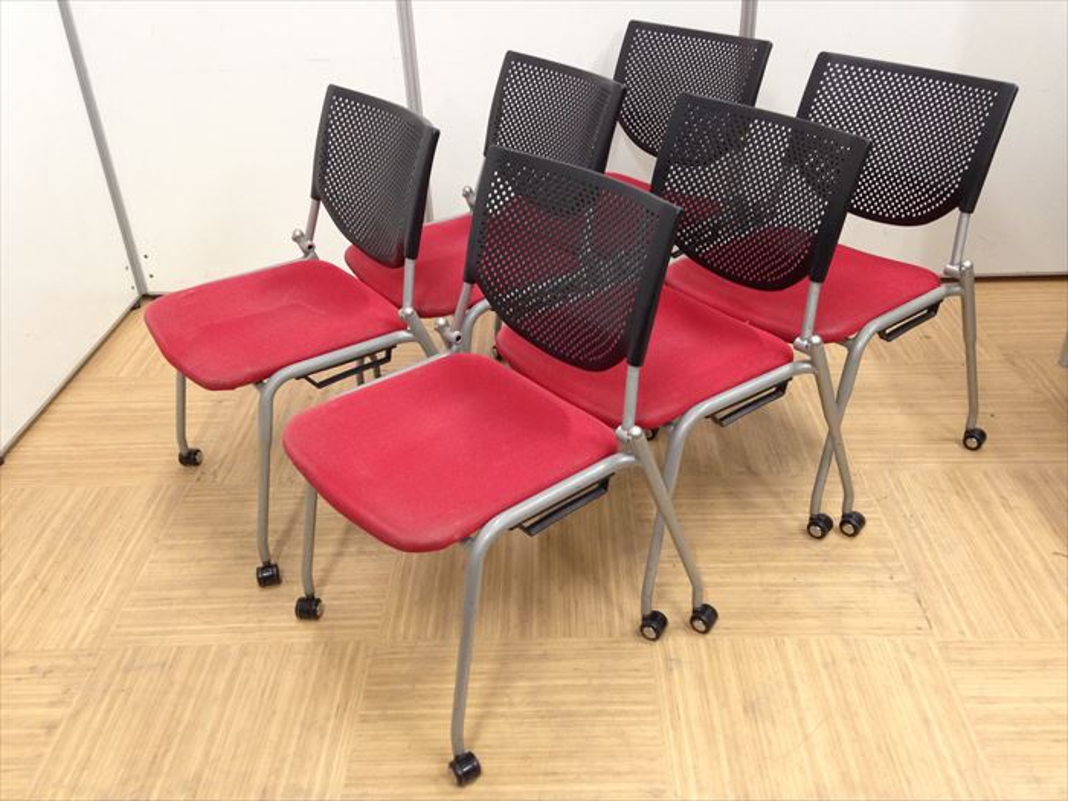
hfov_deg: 55.4
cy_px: 400
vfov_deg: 42.9
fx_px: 1018
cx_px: 534
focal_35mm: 33
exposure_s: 1/20
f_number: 2.4
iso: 160
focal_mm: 4.12
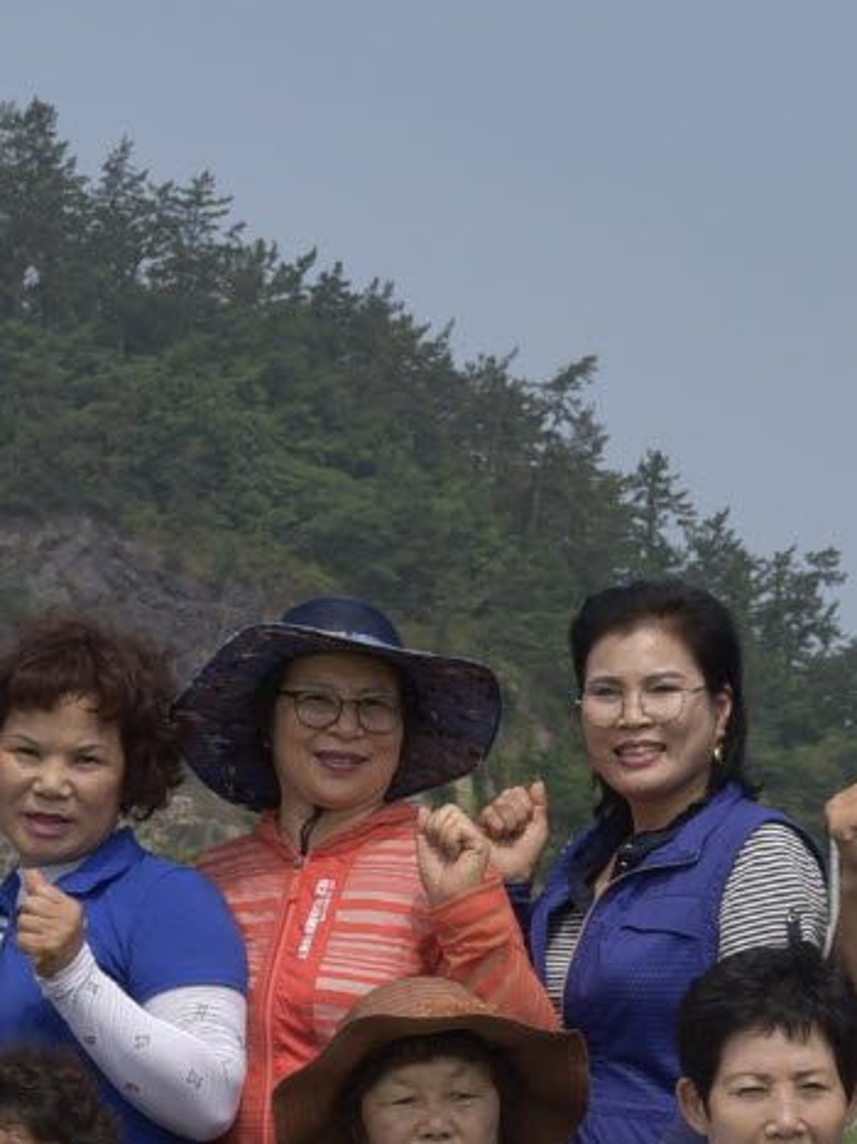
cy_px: 964
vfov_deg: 11.7
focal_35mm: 168
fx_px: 5548
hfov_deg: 8.7
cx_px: 1038
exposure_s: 1/160
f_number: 9
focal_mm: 34
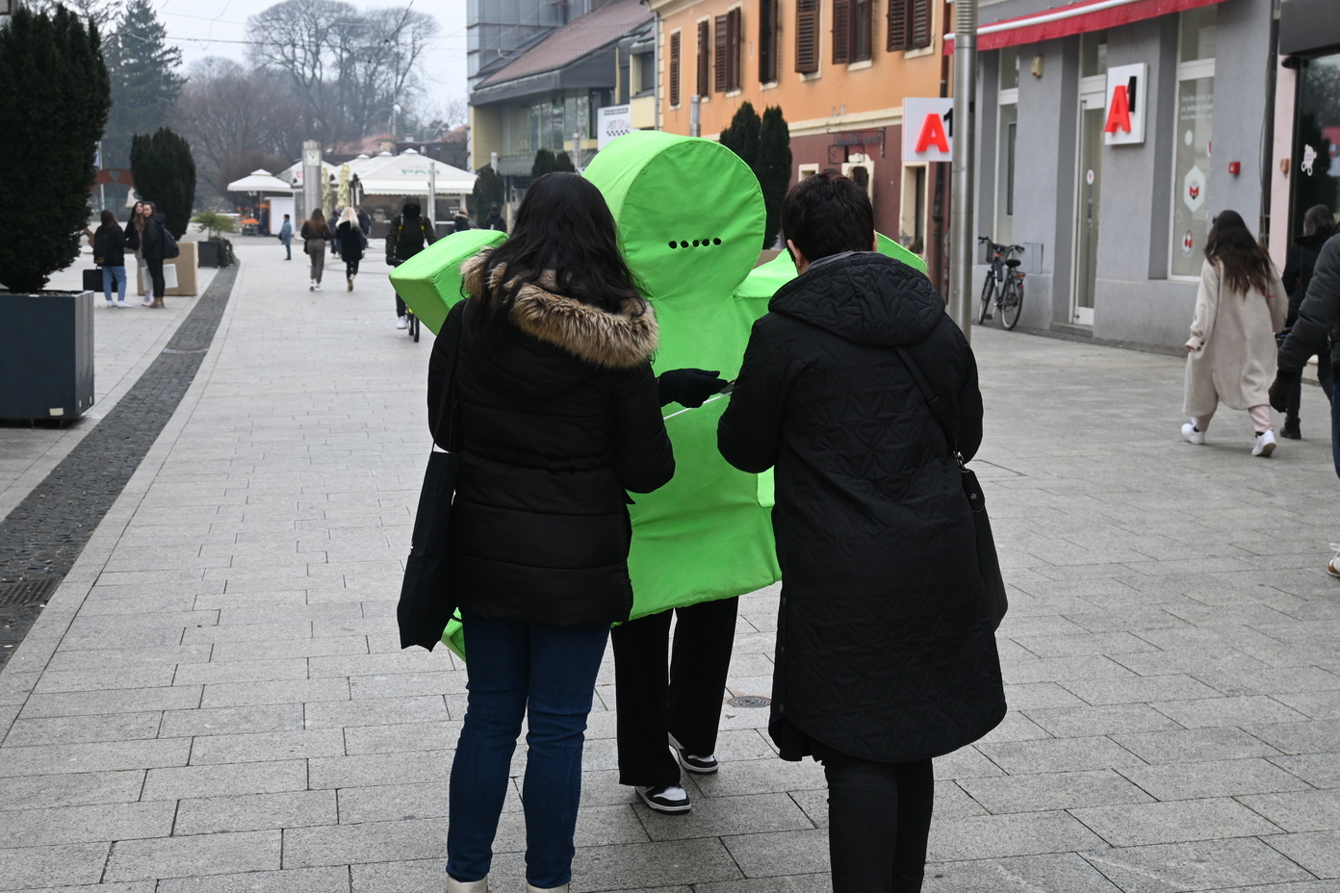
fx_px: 1703
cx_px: 670
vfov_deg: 29.4
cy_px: 446
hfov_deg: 43.0
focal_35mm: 46
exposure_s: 1/250
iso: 320
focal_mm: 30.5
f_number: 4.8
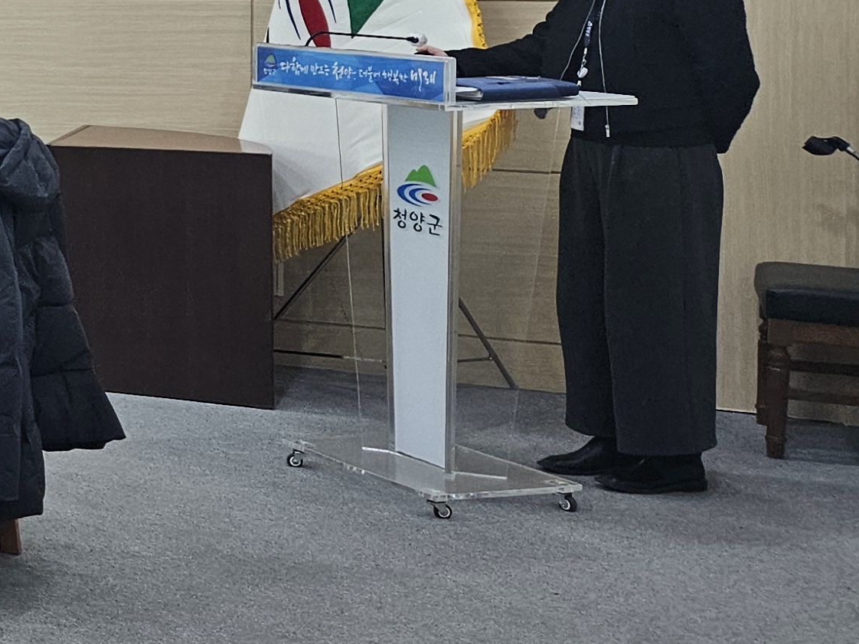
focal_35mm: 82
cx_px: -656
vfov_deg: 17.6
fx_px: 2034
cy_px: 20
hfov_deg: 18.8
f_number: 1.8
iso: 160
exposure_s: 1/120
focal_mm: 5.4
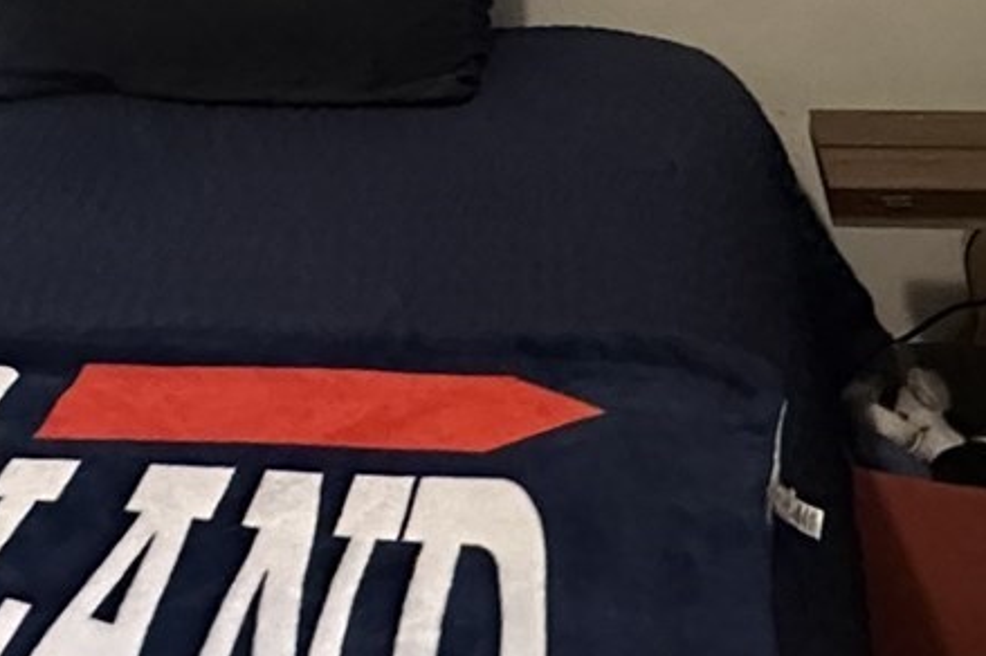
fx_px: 1861
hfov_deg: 29.3
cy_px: -368
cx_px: 276
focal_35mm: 68
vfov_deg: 17.6
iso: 1000
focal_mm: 2.22
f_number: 2.2
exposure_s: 1/60
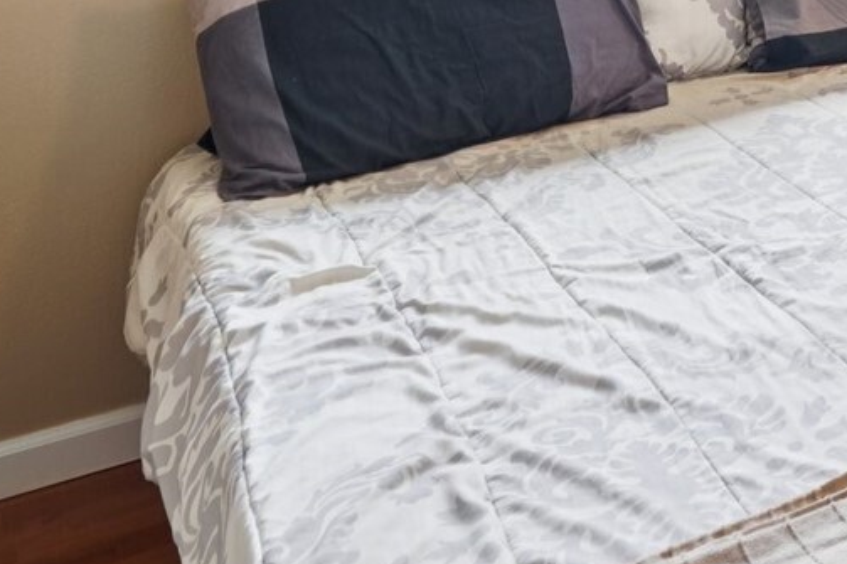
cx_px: 999
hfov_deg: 31.4
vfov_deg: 20.7
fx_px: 1270
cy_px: -317
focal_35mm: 54
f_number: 8
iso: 400
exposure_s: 1/50
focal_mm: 16
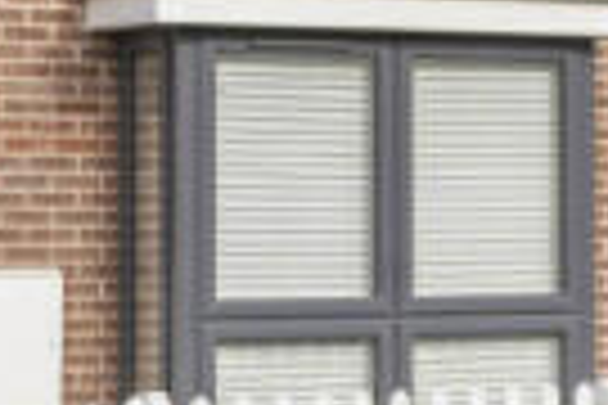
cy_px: -119
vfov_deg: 8.0
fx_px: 2871
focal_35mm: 170
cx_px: 547
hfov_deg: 12.0
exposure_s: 1/125
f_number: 7.1
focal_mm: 35
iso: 320
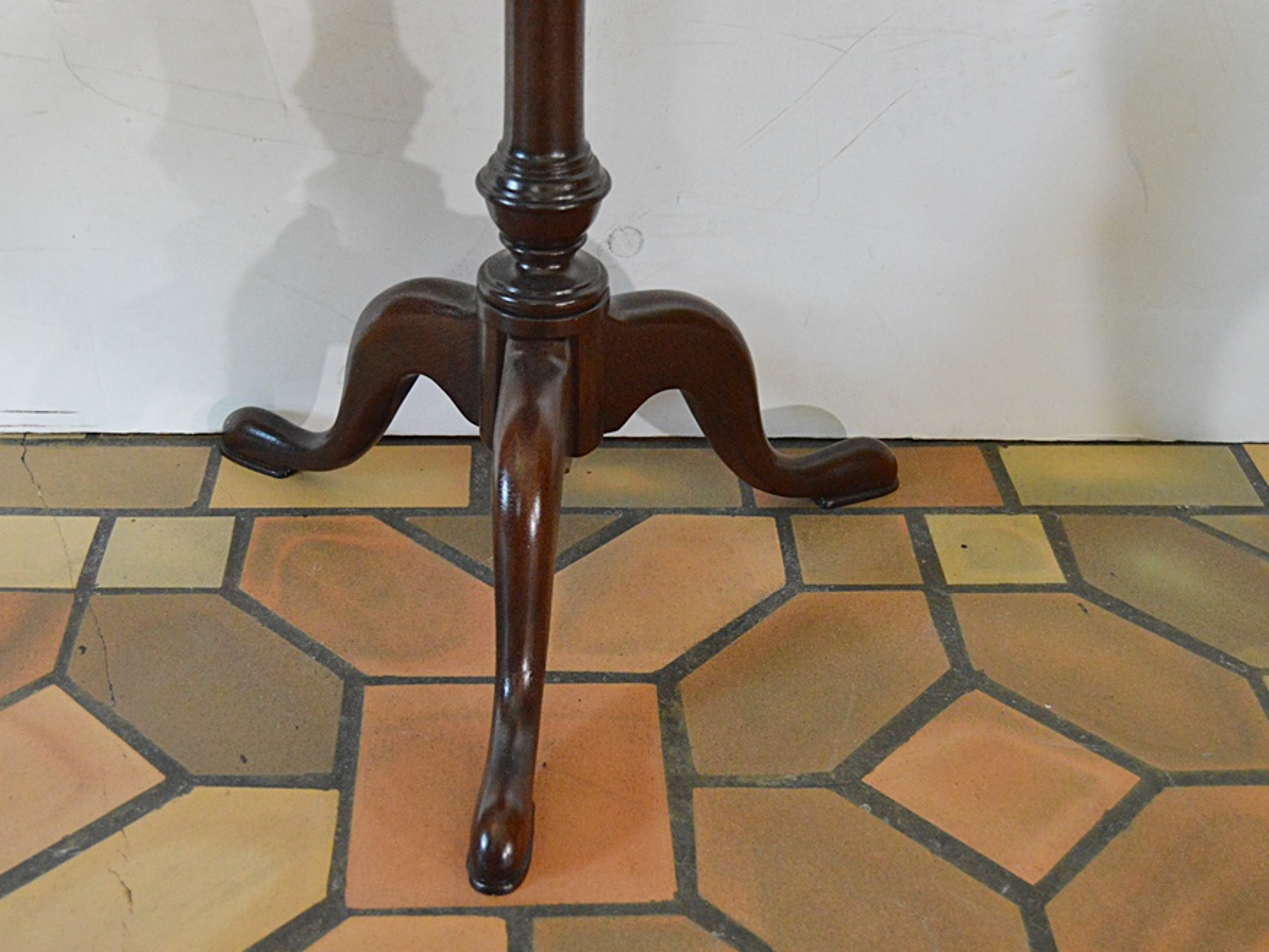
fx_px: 1687
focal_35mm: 46
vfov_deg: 31.5
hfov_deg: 41.2
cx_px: 602
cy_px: 480
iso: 3200
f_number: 4
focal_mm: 28
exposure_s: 1/60
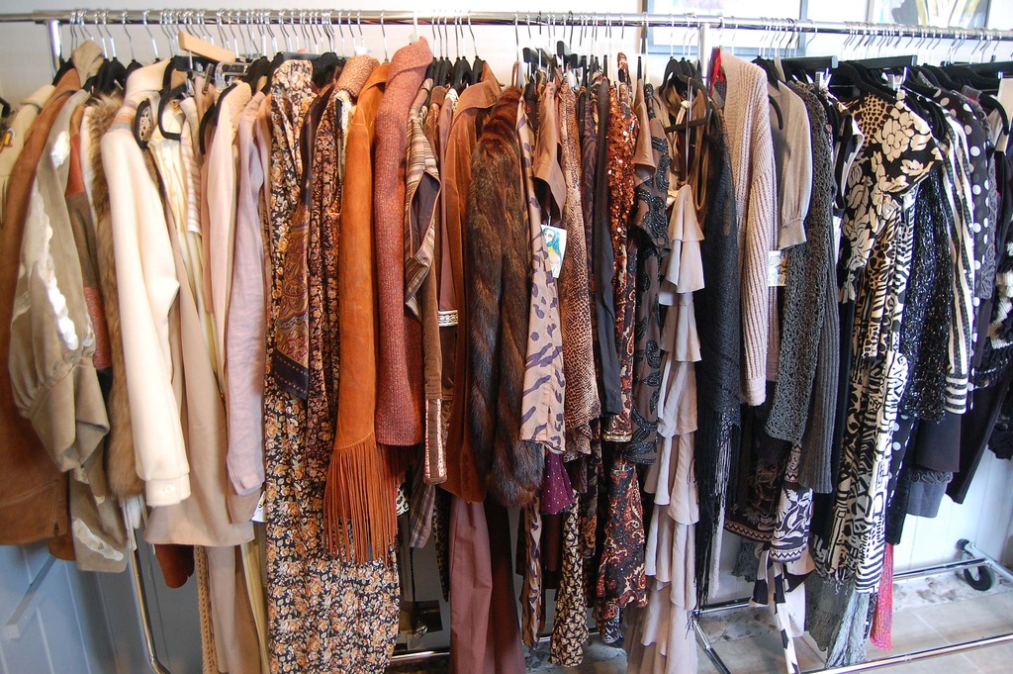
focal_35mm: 27
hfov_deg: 67.4
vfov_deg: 47.9
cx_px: 506
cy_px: 337
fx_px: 759
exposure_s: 1/10
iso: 800
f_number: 3.5
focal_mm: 18
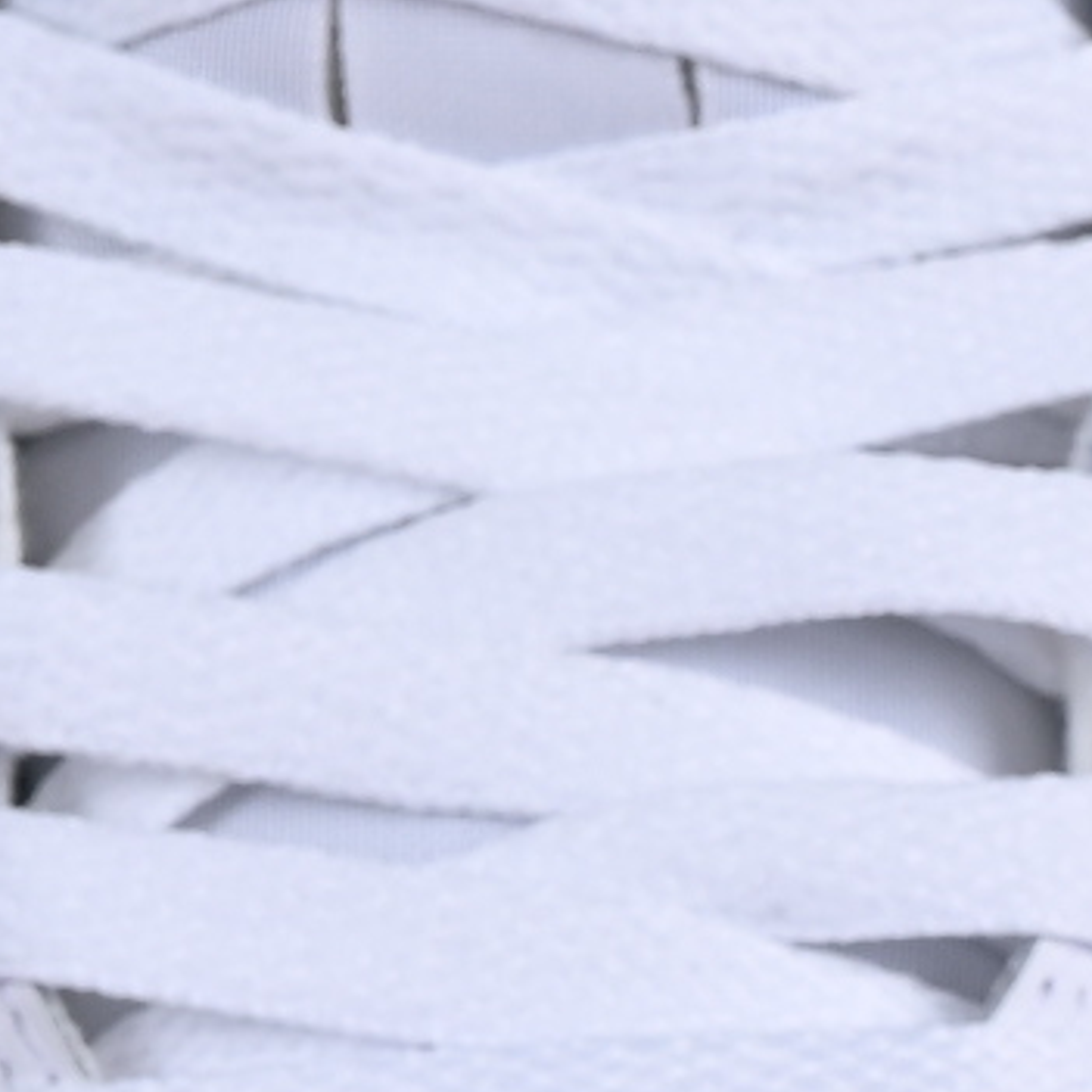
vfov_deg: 3.5
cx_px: 1456
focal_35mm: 506
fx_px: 18059
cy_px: 1381
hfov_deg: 3.5
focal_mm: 50
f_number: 8
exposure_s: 1/100
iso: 160
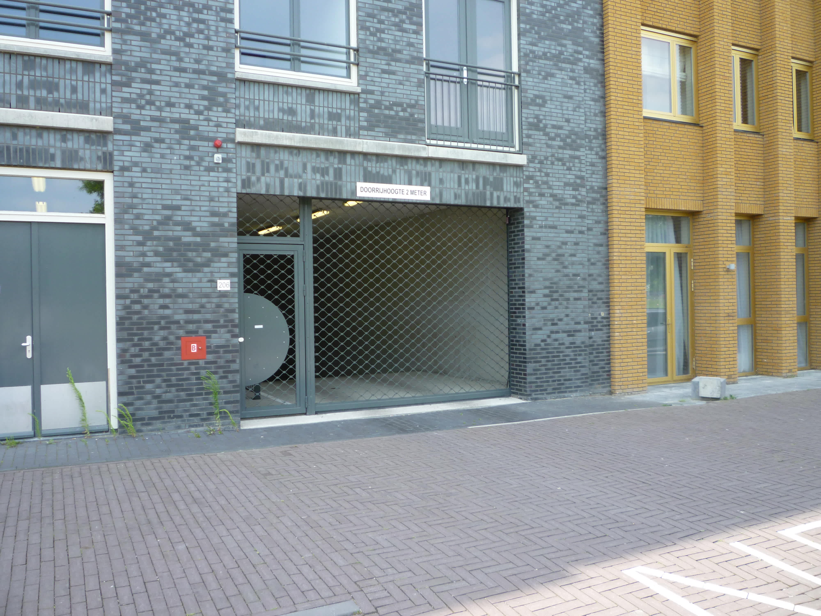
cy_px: 308
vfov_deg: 48.2
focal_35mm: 29
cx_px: 410
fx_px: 688
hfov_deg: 61.7
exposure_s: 1/160
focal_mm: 5.2
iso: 80
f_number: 3.3
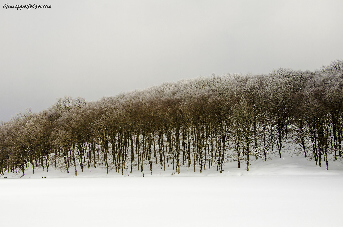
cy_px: 114
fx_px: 485
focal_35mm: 51
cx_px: 172
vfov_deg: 26.4
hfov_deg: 39.0
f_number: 9
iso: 250
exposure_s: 1/640
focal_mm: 34
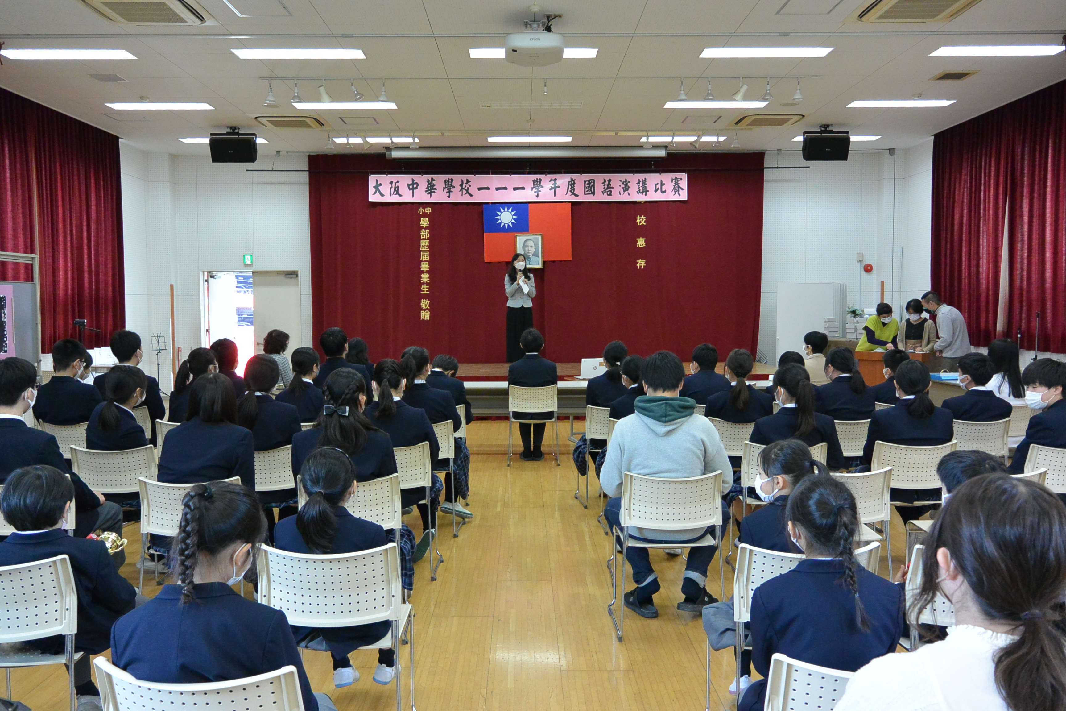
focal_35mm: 29
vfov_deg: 45.0
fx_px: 859
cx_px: 533
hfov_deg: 63.7
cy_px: 356
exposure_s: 1/125
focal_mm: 11
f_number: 3.5
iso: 800
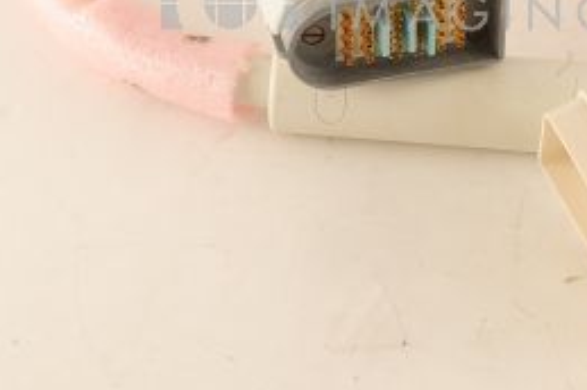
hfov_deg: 17.6
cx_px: 388
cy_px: -24
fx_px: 1889
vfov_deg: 11.6
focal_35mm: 116
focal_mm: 50
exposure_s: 1/160
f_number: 13
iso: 1600
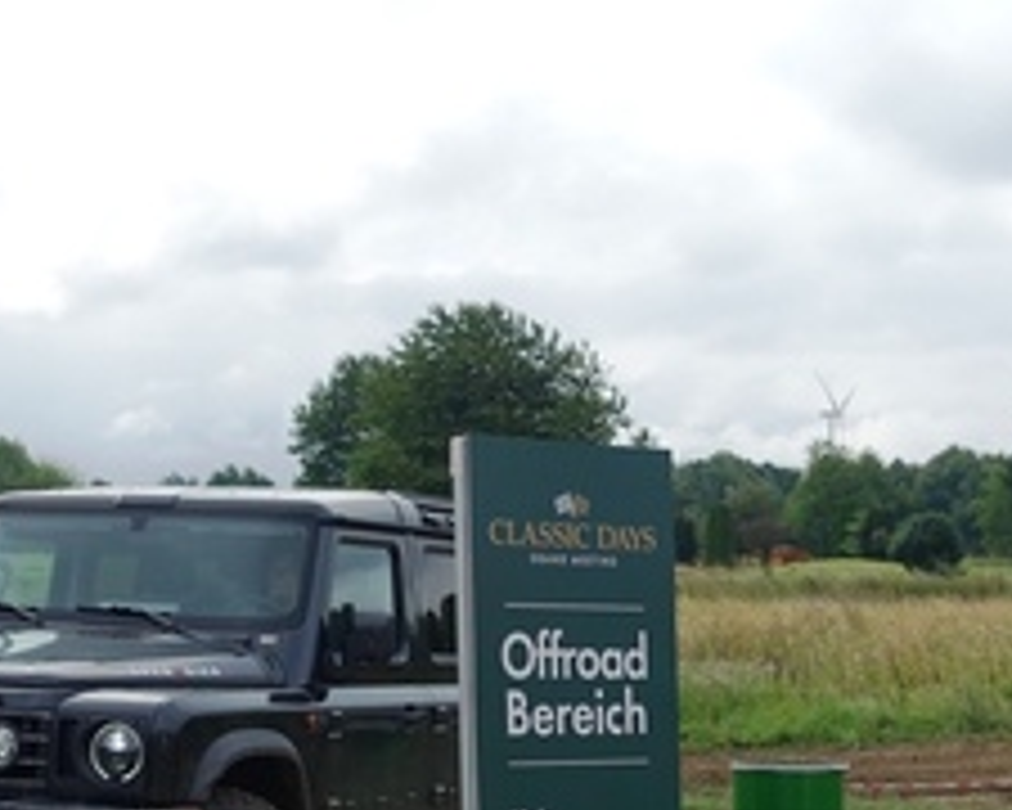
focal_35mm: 80
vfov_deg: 19.1
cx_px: 13
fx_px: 2396
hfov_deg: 22.9
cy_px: 603
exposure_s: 1/160
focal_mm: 11.81
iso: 125
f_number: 4
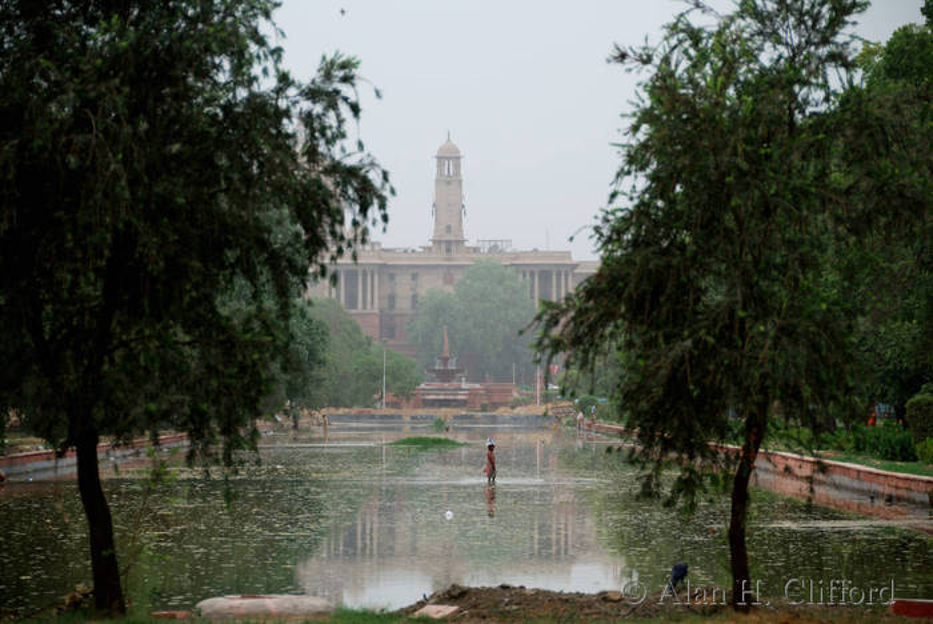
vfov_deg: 7.1
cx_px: 466
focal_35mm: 195
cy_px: 312
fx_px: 5058
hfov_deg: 10.5
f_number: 5.6
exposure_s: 1/125
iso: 100
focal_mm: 130
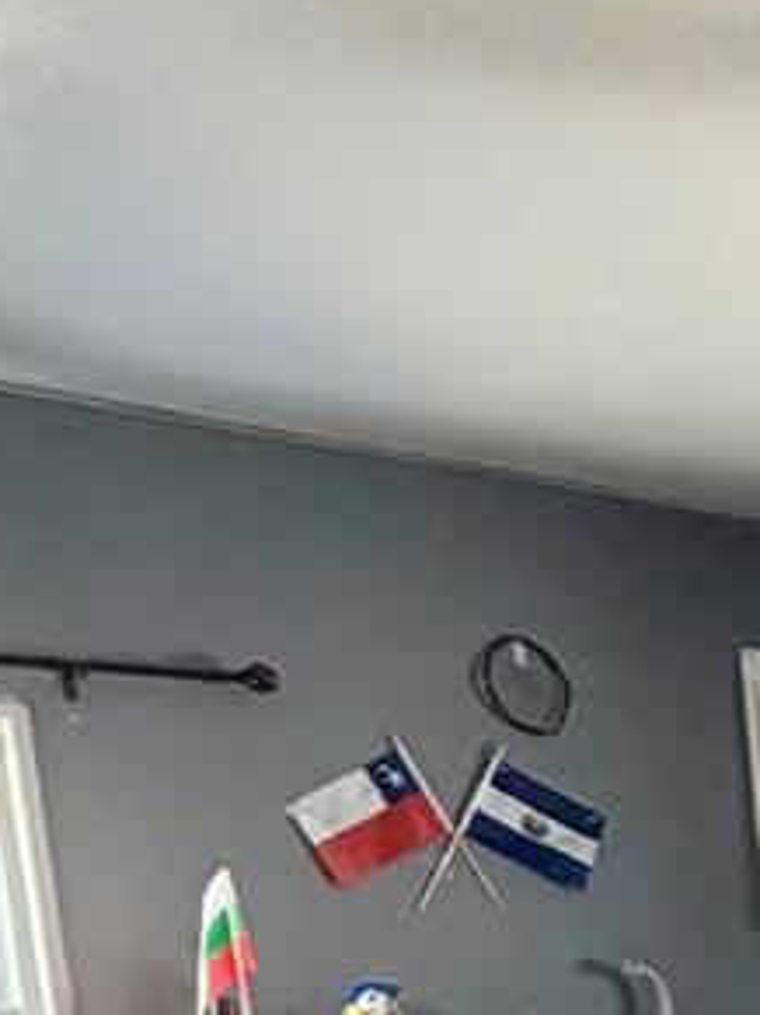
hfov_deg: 15.3
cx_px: 1597
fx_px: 2168
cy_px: 1350
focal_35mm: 74
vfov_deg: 23.1
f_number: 2.2
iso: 320
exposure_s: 1/101
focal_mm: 2.22
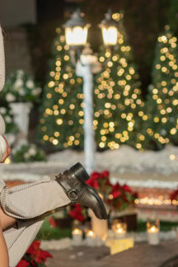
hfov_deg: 8.7
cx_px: 19
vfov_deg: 13.0
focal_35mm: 158
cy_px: 121
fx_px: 1172
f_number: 1.8
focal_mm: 50
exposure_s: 1/500
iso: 1600
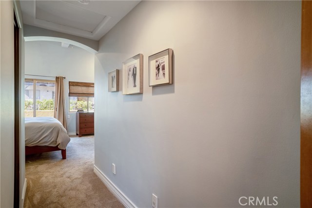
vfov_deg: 67.4
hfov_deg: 90.0
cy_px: 104
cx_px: 156
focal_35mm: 18
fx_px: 156
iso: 200
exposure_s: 1/50
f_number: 8
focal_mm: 18
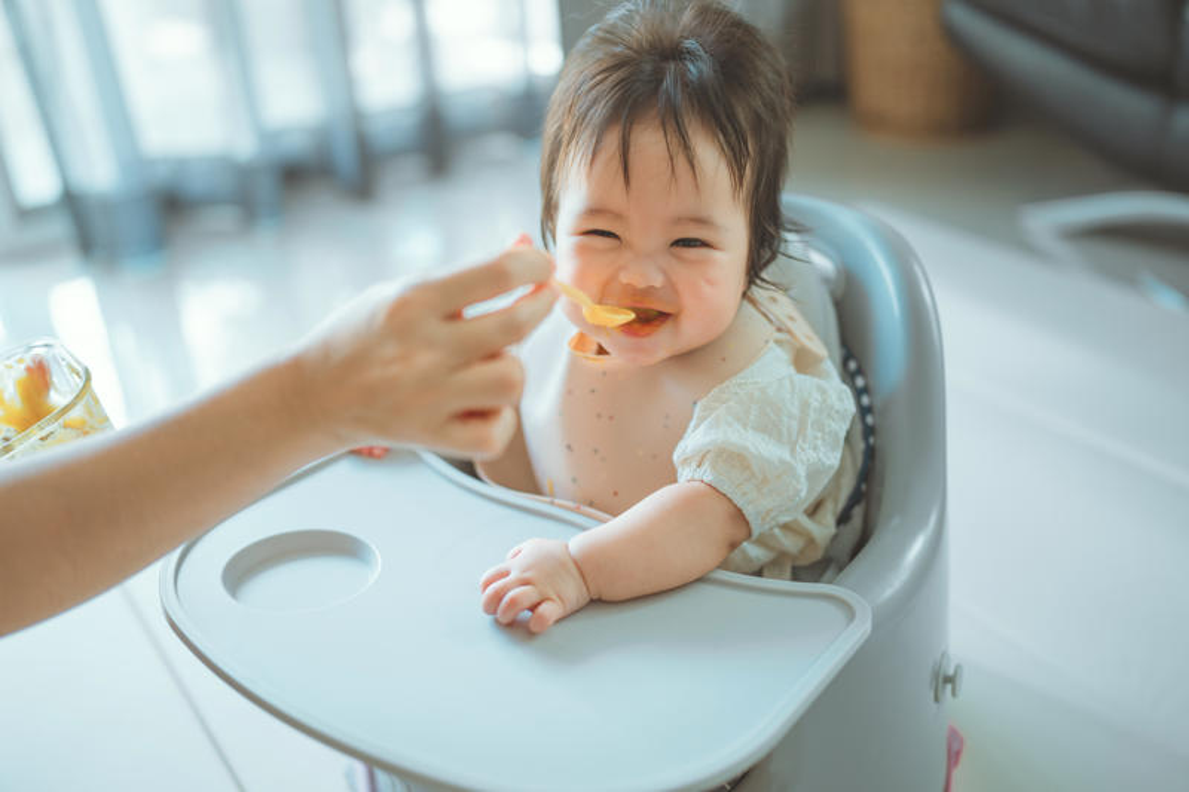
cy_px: 396
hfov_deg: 54.4
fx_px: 1156
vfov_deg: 37.8
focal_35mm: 35
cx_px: 594
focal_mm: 35
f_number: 1.4
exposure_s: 1/160
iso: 400
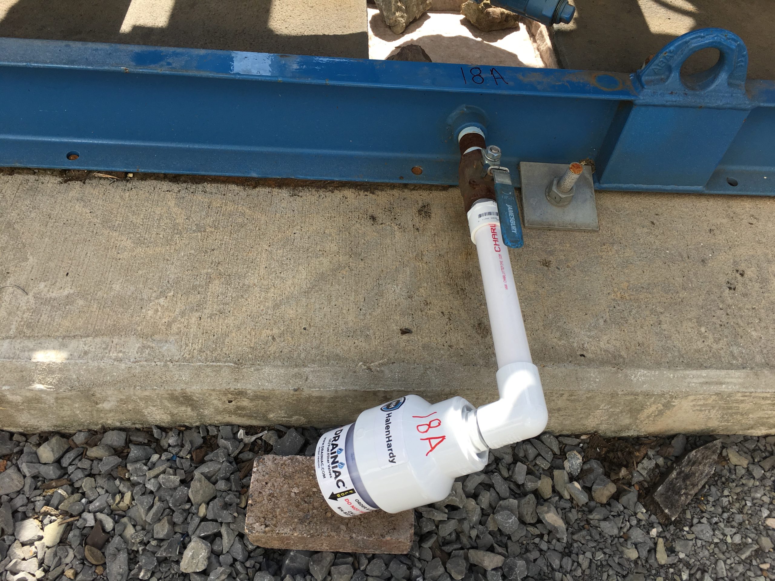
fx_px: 649
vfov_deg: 48.2
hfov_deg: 61.7
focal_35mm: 29
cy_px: 290
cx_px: 388
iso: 25
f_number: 2.2
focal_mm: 4.15
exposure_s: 1/680
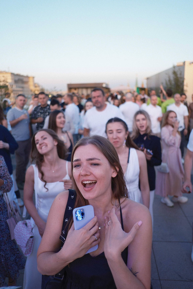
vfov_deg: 67.4
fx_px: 217
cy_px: 144
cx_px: 96
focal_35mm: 27
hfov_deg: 47.9
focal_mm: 18
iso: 160
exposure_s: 1/250
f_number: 2
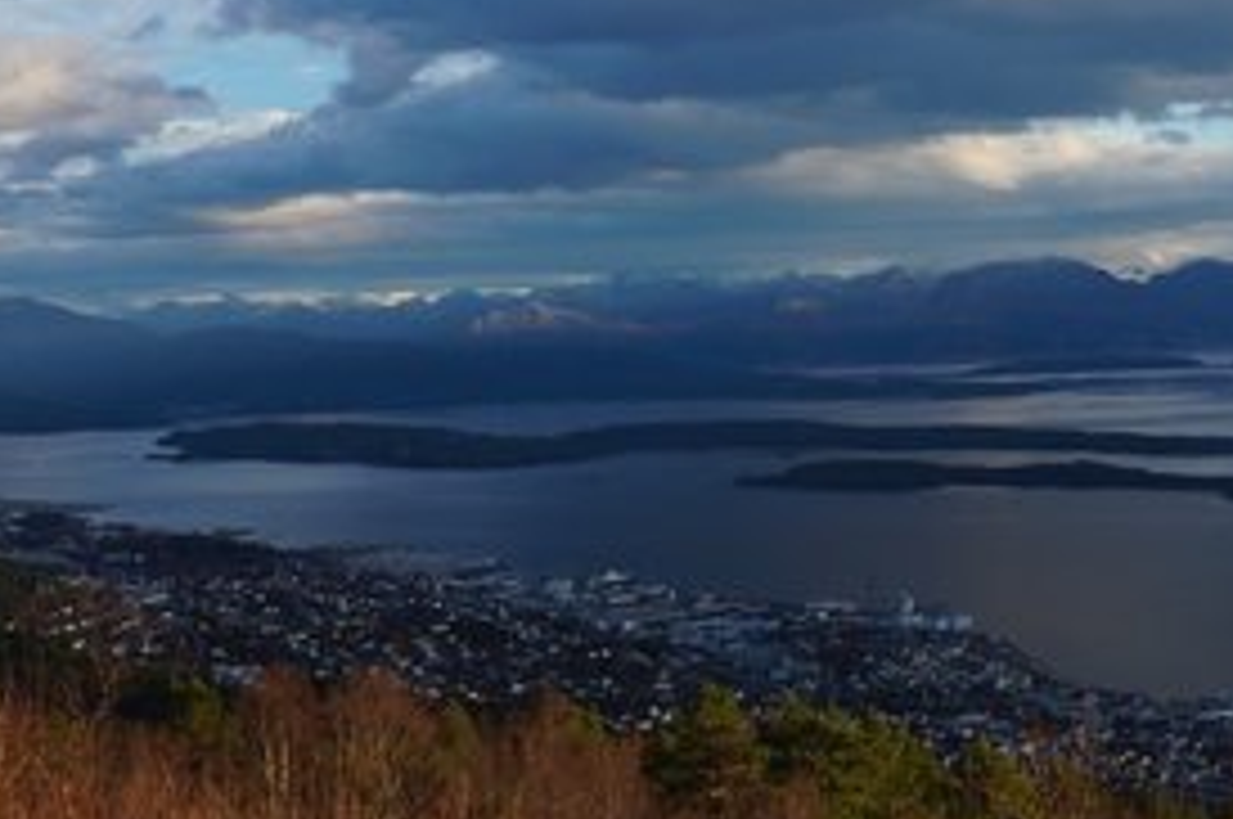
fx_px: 2395
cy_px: 369
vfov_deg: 19.4
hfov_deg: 28.5
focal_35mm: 70
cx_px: 914
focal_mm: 16
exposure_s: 1/80
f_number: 16
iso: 200
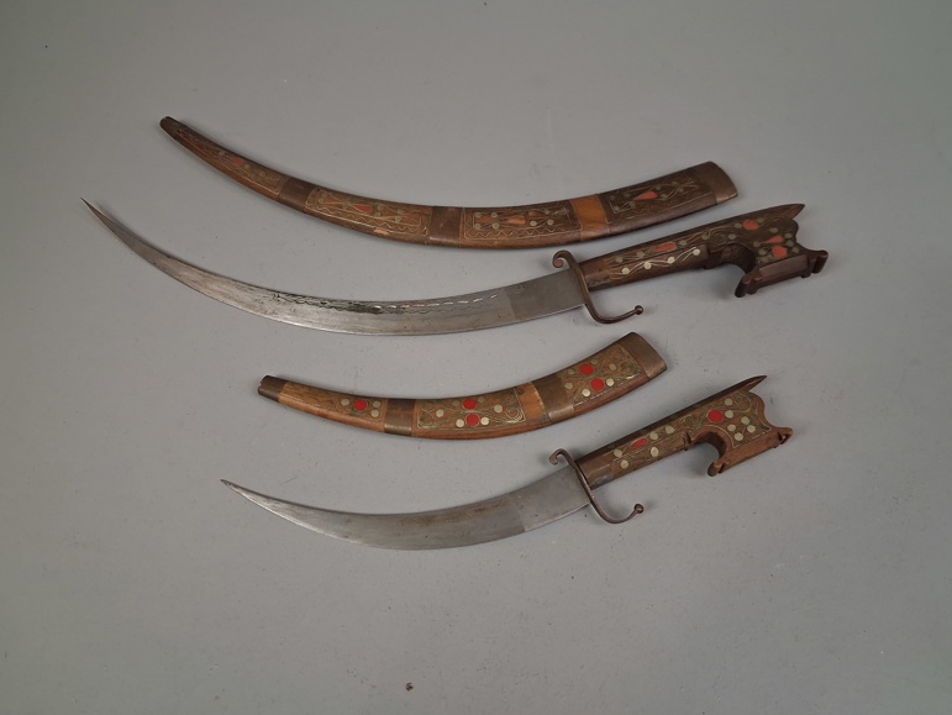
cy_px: 352
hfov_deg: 63.4
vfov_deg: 49.8
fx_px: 770
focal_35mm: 28
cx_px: 475
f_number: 1.8
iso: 400
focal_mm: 4
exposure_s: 1/100
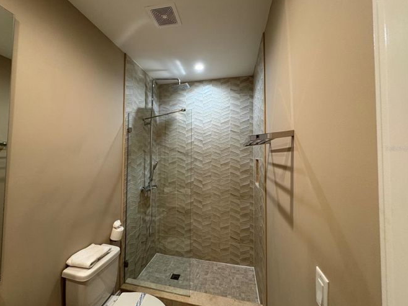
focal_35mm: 15
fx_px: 177
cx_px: 193
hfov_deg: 98.1
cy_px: 148
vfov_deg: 81.7
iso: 160
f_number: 2.2
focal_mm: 2.22
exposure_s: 1/60
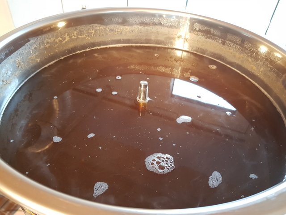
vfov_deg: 53.1
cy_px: 108
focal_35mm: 26
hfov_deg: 67.3
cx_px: 143
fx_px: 215
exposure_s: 1/10
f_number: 1.7
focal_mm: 4.2
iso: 200
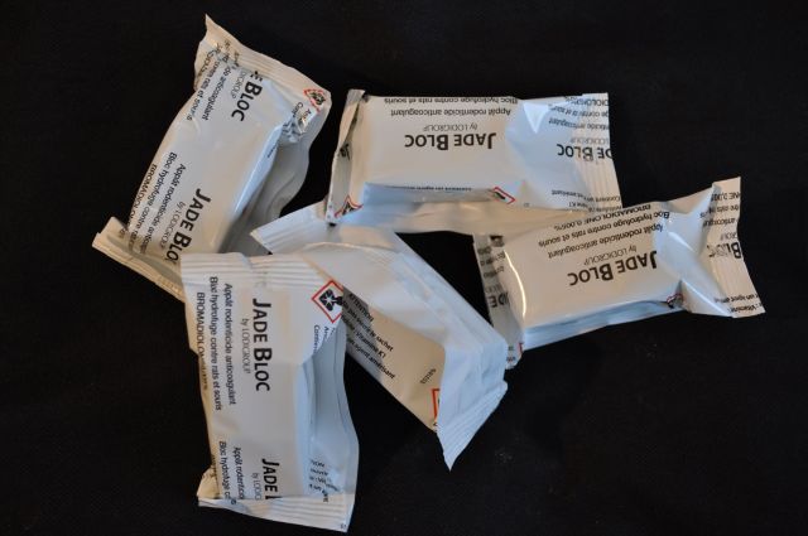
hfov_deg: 37.9
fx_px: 1177
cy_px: 268
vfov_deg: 25.7
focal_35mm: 52
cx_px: 404
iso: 400
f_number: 5
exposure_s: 1/100
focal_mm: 35
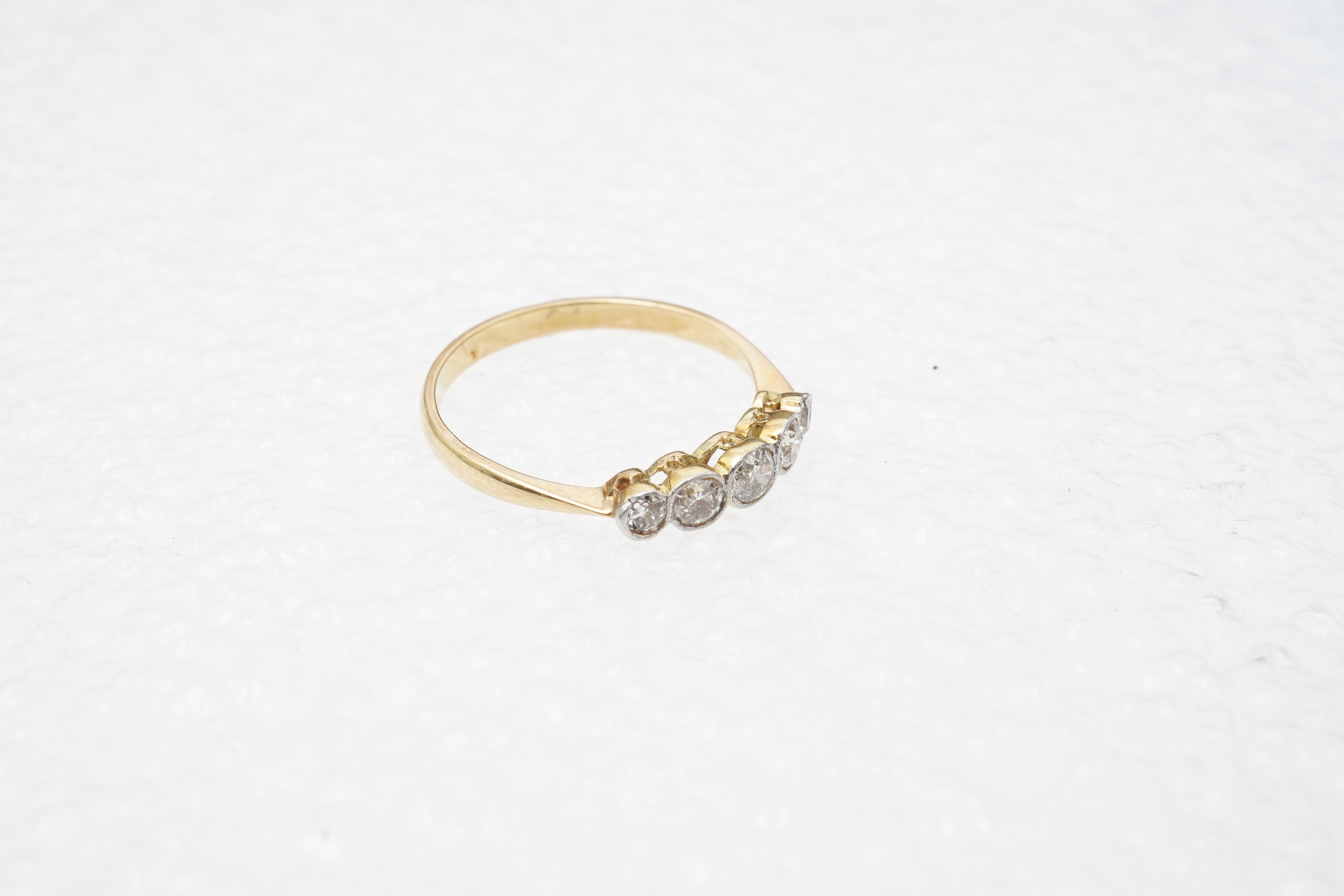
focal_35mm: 45
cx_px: 672
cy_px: 448
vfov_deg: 29.9
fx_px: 1680
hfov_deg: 43.6
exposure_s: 1/100
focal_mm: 30
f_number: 20
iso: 640
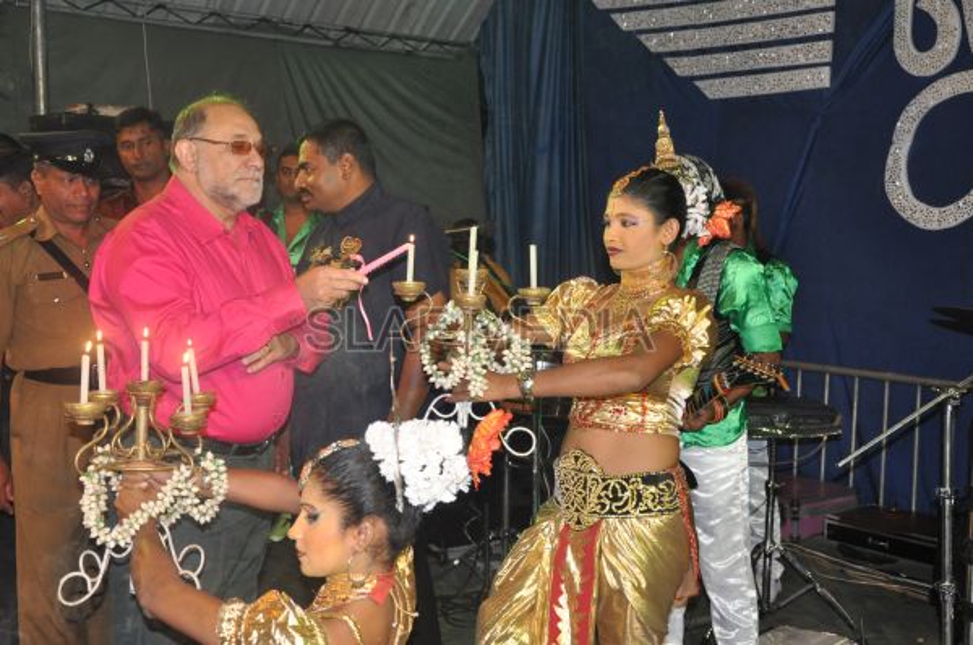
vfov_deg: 28.0
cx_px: 486
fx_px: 1295
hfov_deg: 41.2
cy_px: 322
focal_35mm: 48
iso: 800
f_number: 4.2
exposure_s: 1/60
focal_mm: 32
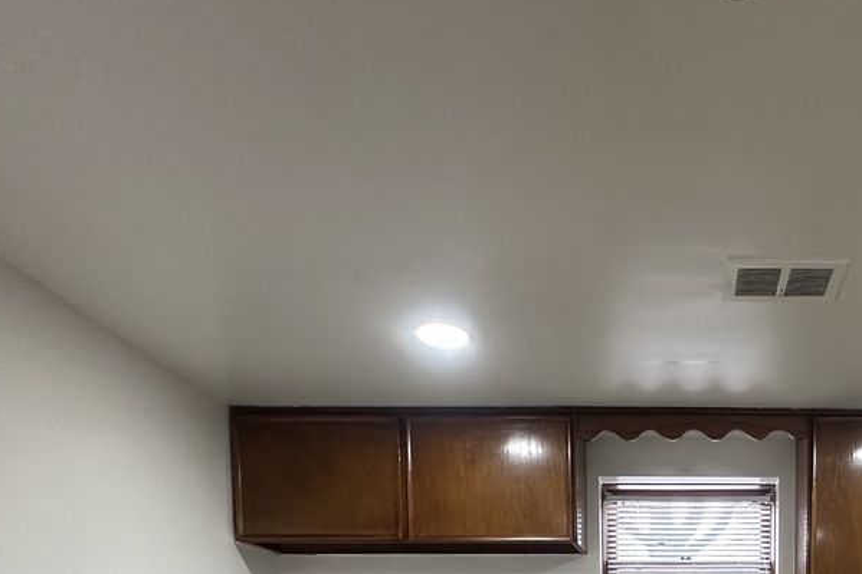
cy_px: 758
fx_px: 838
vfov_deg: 29.8
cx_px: 697
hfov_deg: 50.9
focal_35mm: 35
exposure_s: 1/120
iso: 250
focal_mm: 2.22
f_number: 2.2
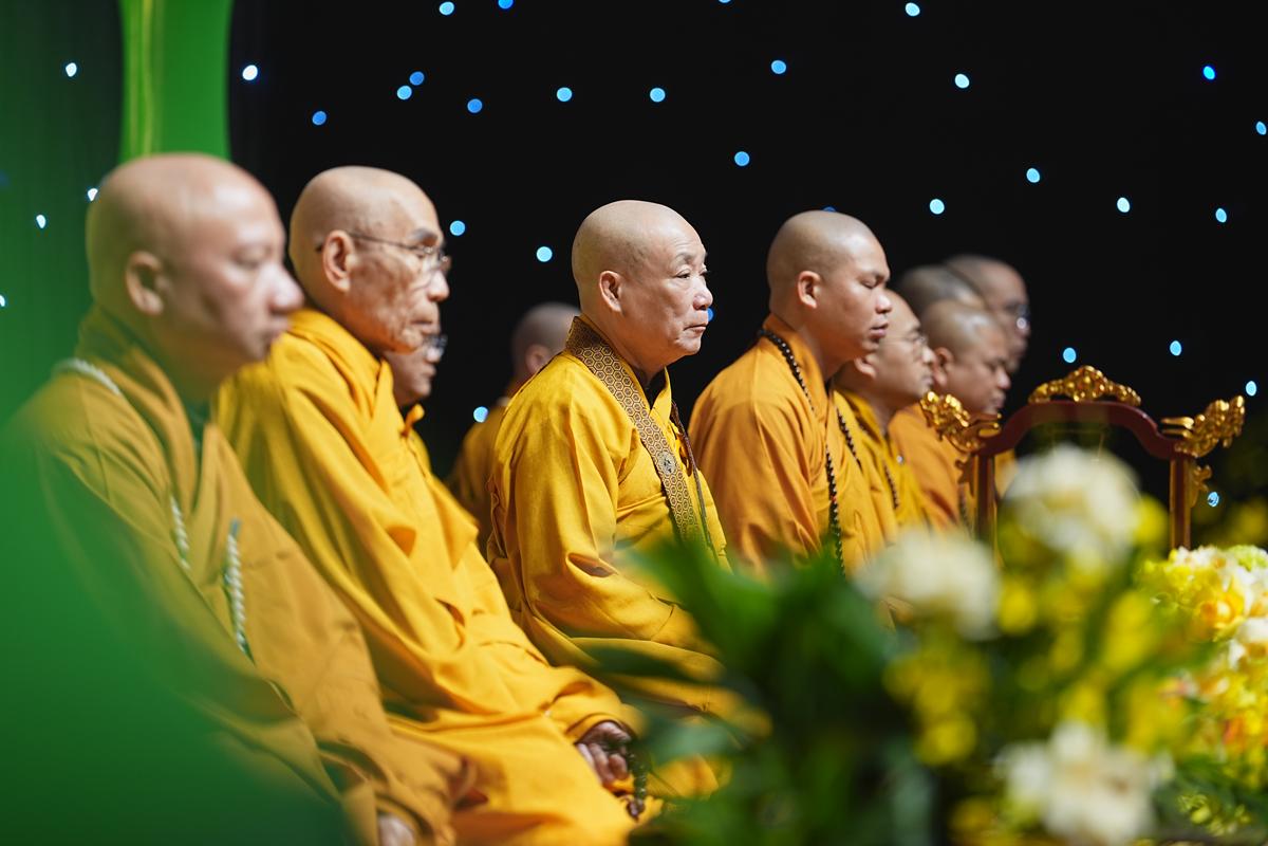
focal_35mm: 149
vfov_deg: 9.2
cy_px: 423
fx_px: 5248
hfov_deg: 13.8
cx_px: 634
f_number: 2.8
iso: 500
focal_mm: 149
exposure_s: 1/100
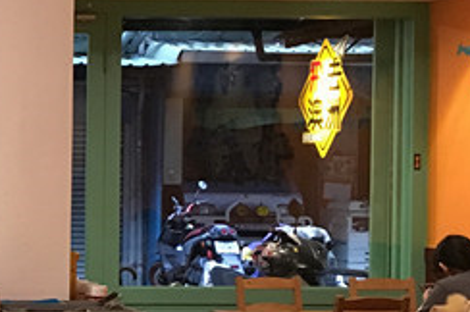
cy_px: 183
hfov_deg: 18.2
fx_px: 1291
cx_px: -245
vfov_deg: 13.8
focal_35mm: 99
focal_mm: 4.15
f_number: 2.2
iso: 200
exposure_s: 1/20
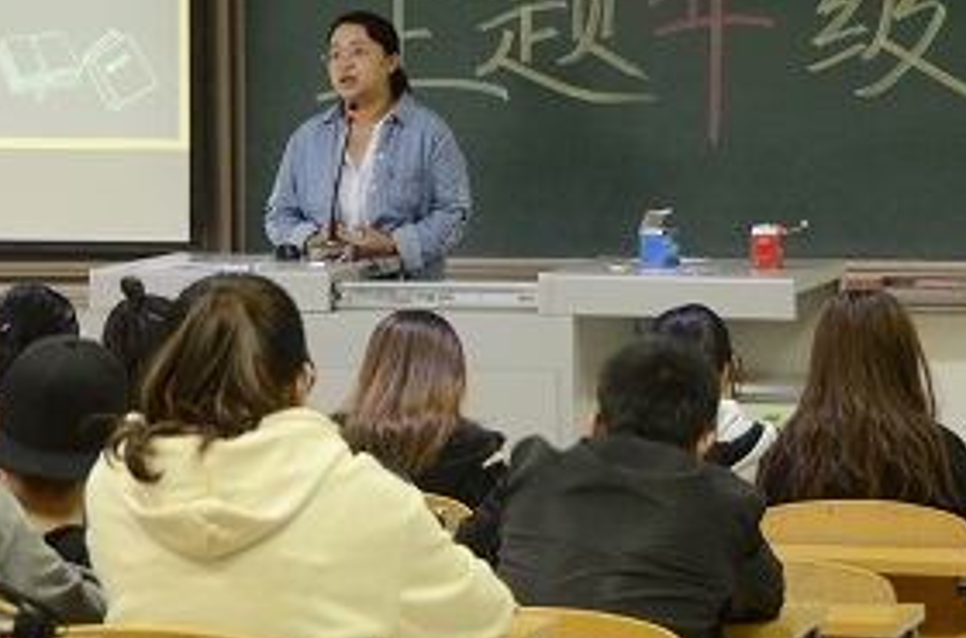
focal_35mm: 192
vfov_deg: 7.1
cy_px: 12
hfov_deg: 10.7
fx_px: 5137
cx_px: 511
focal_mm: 56
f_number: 4.8
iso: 1000
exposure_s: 1/13
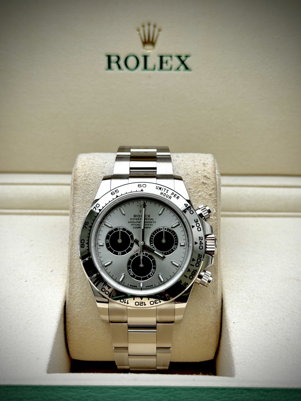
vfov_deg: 39.7
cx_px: 150
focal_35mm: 48
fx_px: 557
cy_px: 200
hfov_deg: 30.3
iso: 64
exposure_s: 1/192
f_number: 1.78
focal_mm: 6.76
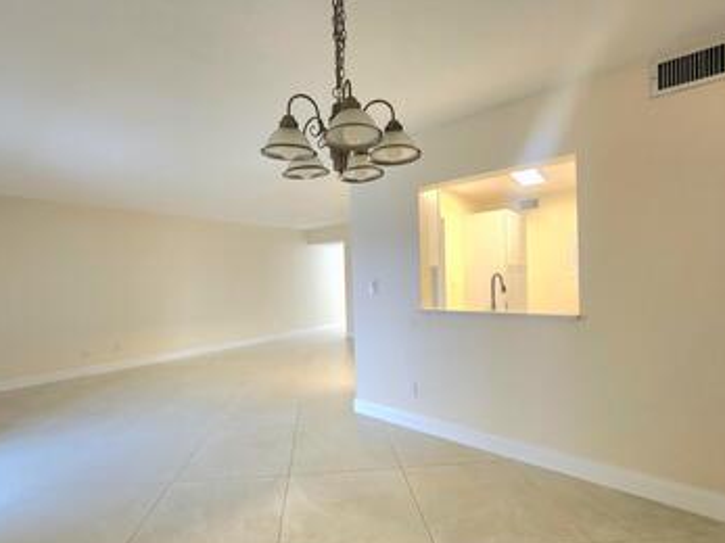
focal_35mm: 15
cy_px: 278
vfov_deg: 81.7
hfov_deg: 98.1
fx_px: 314
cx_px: 341
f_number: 2.2
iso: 200
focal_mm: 2.2
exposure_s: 1/60.2
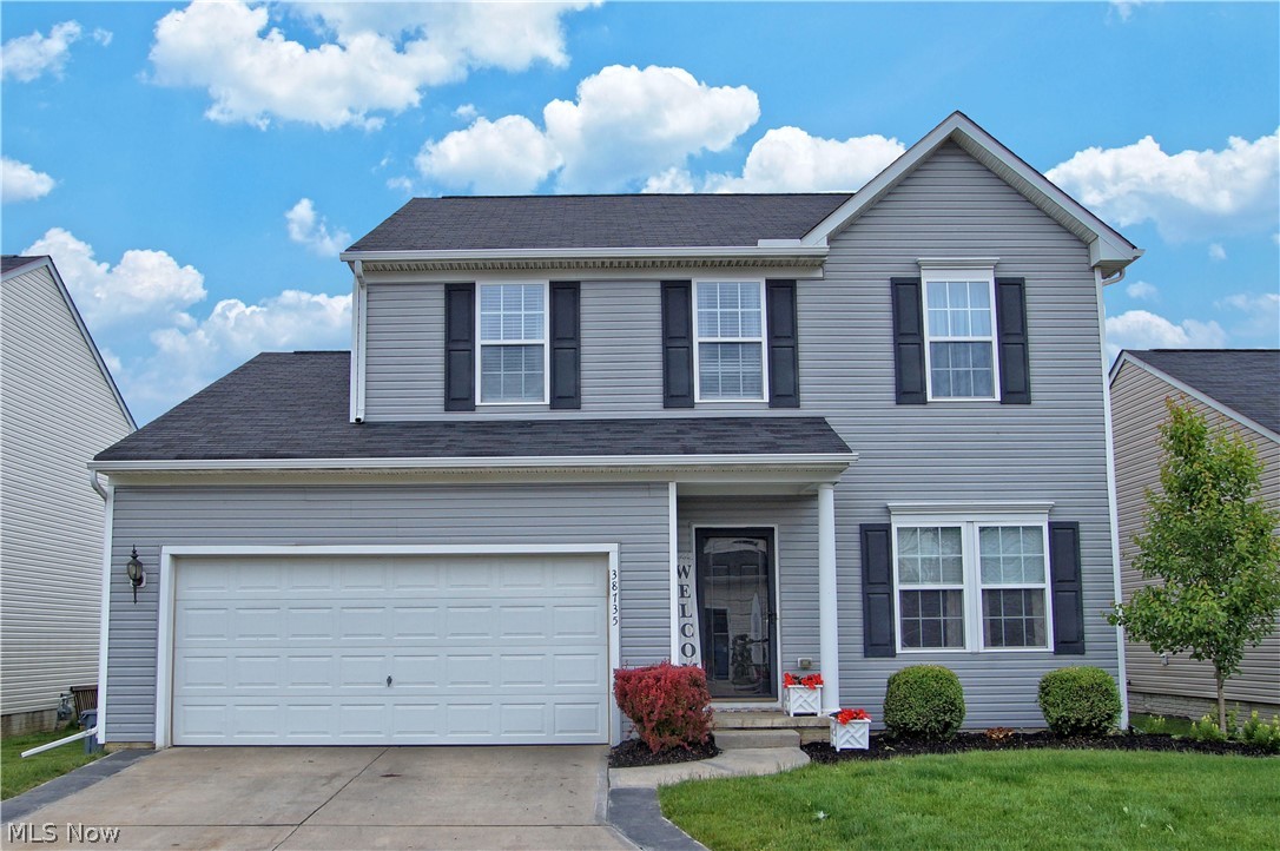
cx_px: 640
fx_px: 693
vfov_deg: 63.1
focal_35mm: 20
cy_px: 426
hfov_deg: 85.5
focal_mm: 13
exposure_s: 1/500
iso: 100
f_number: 5
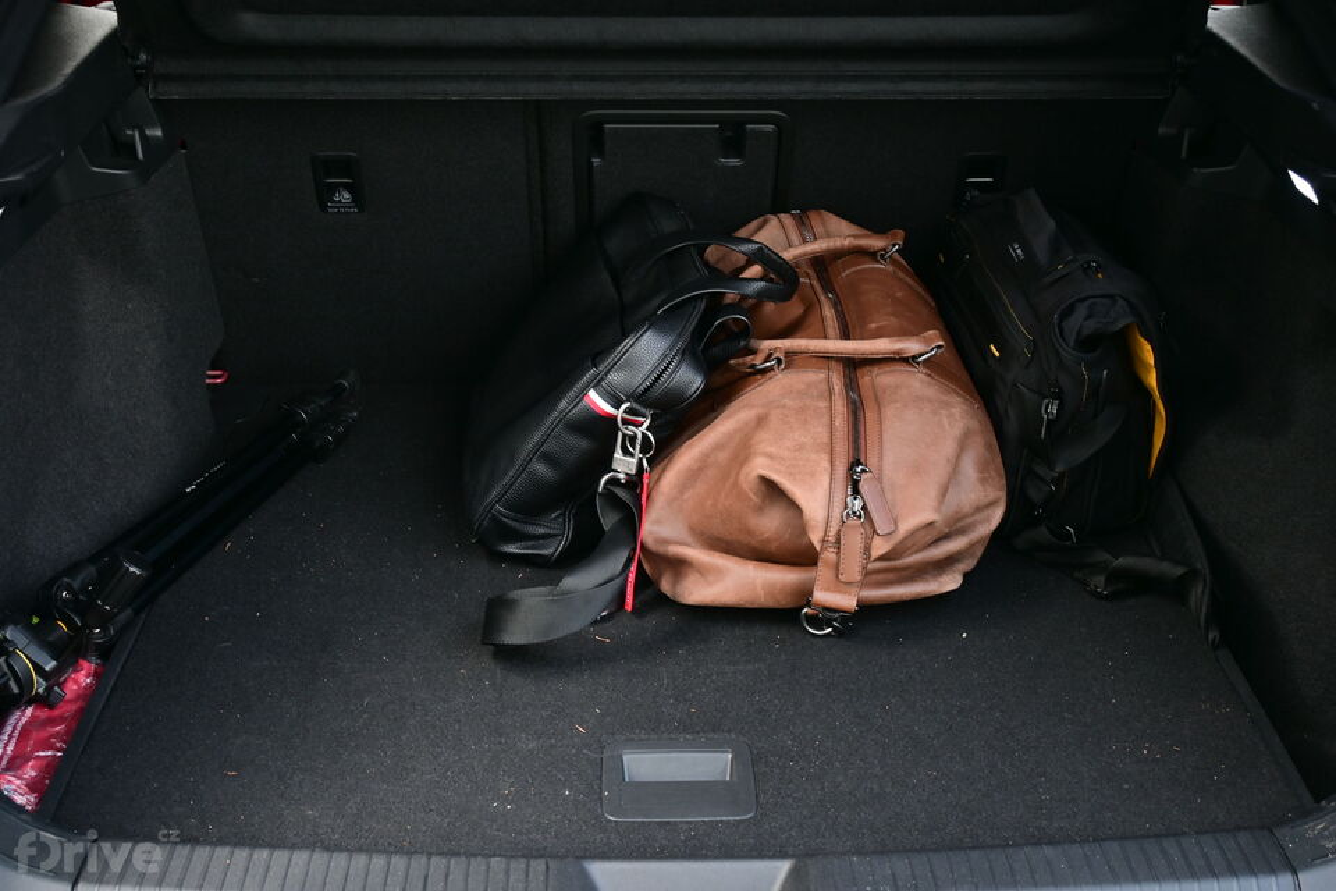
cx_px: 668
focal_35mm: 45
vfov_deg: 29.9
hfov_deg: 43.6
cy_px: 446
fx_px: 1670
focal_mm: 30
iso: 180
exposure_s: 1/50
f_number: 6.3
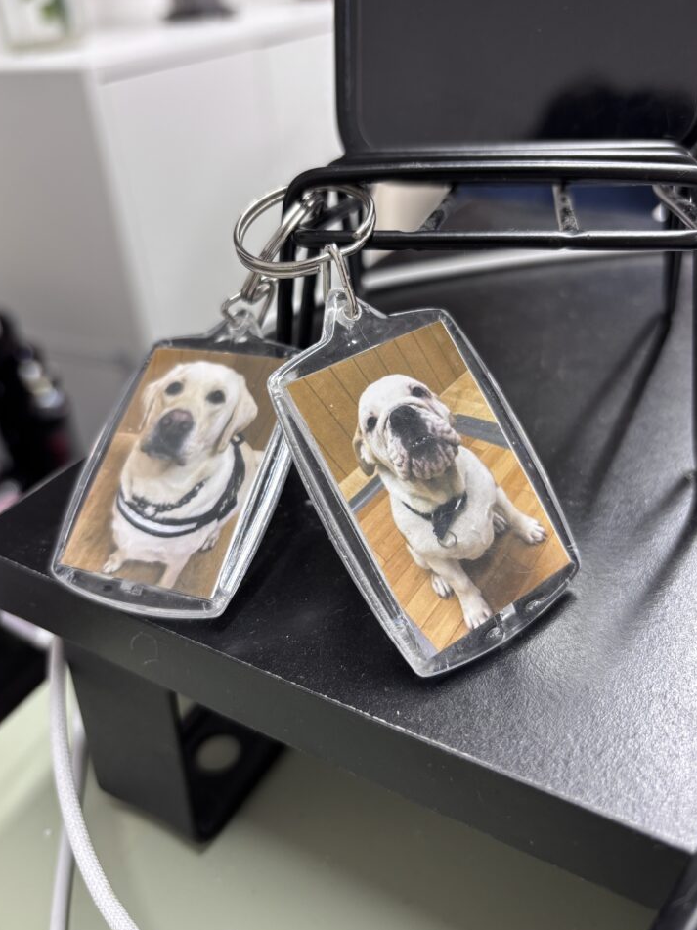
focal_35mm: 28
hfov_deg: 49.7
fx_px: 752
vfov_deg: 63.4
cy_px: 460
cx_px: 363
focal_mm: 5.96
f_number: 1.6
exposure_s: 1/50
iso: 100
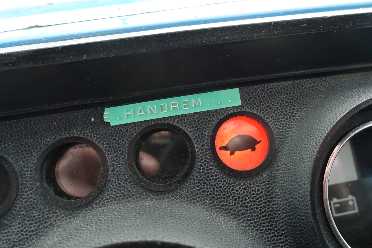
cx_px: 226
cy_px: 119
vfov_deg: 43.6
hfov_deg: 61.3
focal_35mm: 30
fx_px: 310
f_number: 2.8
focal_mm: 8.8
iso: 500
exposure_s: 1/200
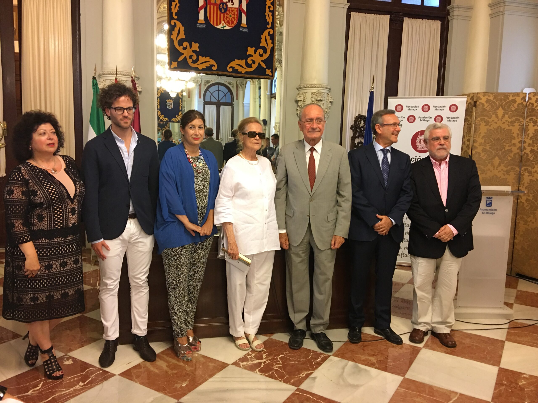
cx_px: 269
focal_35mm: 29
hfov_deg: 61.7
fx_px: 451
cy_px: 202
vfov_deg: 48.2
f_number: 2.2
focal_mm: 4.15
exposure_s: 1/17
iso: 100
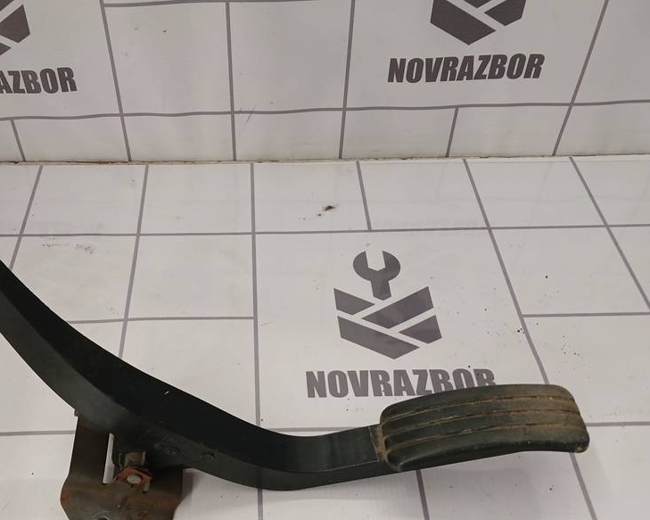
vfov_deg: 40.0
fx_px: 712
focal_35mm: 37
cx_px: 234
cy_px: 306
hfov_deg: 48.5
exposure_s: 1/60
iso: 100
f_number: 1.8
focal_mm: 4
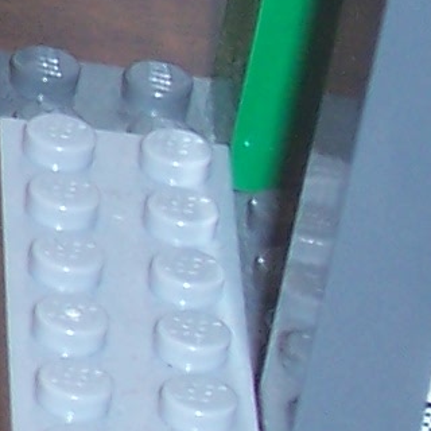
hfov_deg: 3.6
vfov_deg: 3.8
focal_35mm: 466
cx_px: -1196
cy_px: 34
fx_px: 6564
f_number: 4
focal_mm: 10.8
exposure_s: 1/90
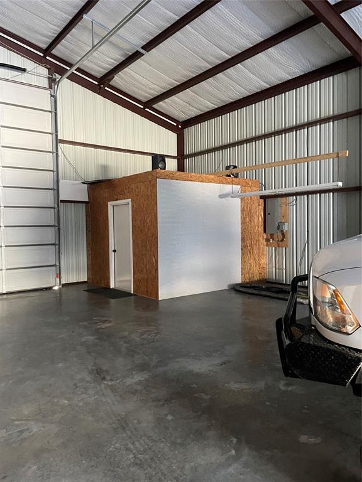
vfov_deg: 67.3
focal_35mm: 26
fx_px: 363
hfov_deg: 53.1
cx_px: 181
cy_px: 241
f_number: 1.6
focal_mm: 4.2
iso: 640
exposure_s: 1/32
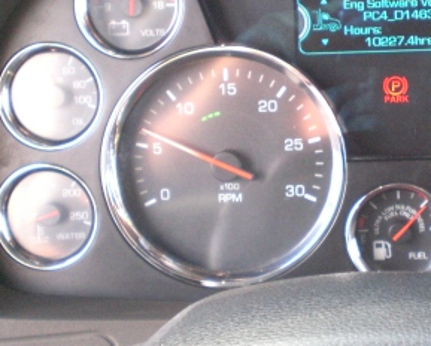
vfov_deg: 18.7
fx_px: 1047
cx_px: 407
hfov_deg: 22.5
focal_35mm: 82
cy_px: 95
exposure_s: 1/100
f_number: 3.1
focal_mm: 6.3
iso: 400
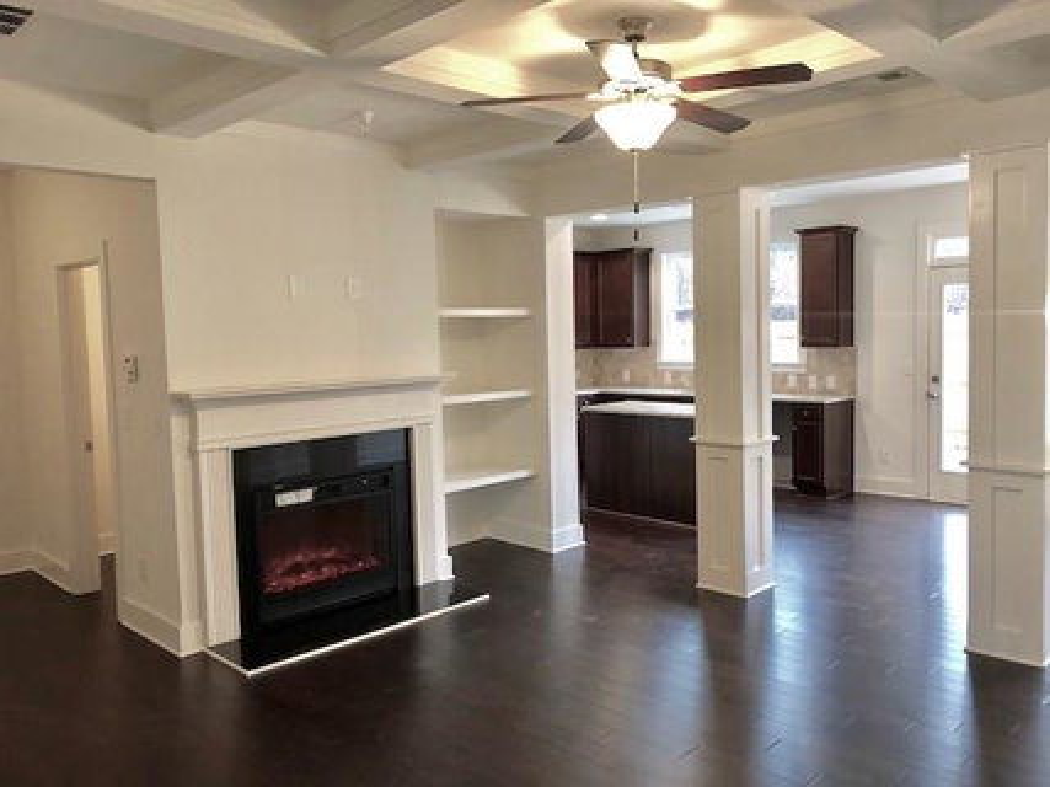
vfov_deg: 49.7
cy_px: 394
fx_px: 849
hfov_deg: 63.5
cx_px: 525
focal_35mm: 28
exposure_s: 1/15
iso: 50
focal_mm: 3.99
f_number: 1.8
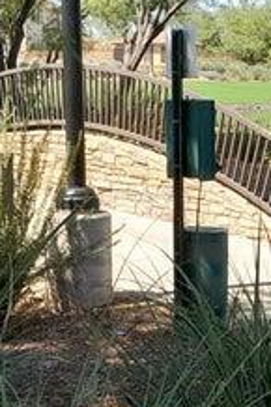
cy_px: 246
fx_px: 1244
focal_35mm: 110
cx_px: 287
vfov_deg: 18.6
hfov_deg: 12.3
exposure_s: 1/196
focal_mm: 4
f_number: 1.8
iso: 40
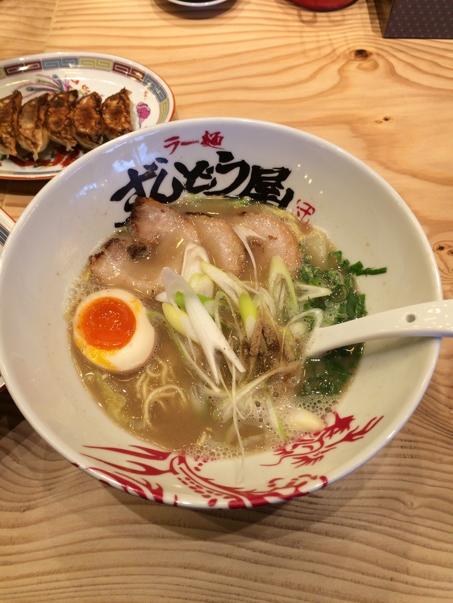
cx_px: 226
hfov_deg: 48.2
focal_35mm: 29
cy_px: 302
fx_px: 506
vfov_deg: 61.7
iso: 50
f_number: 2.2
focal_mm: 4.15
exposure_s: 1/120
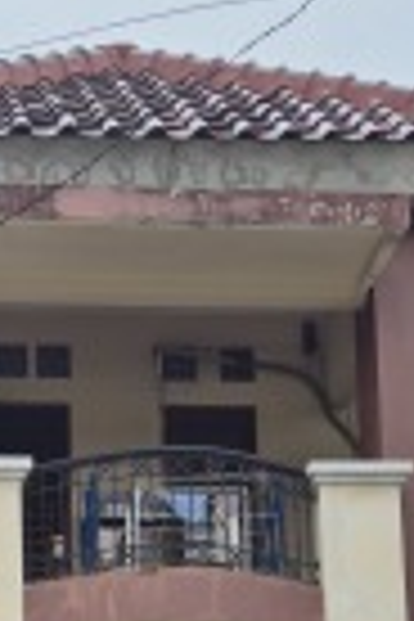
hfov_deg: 16.6
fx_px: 1380
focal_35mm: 80
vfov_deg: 22.4
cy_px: 832
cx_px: -20
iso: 25
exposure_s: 1/2376
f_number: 1.8
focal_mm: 5.4
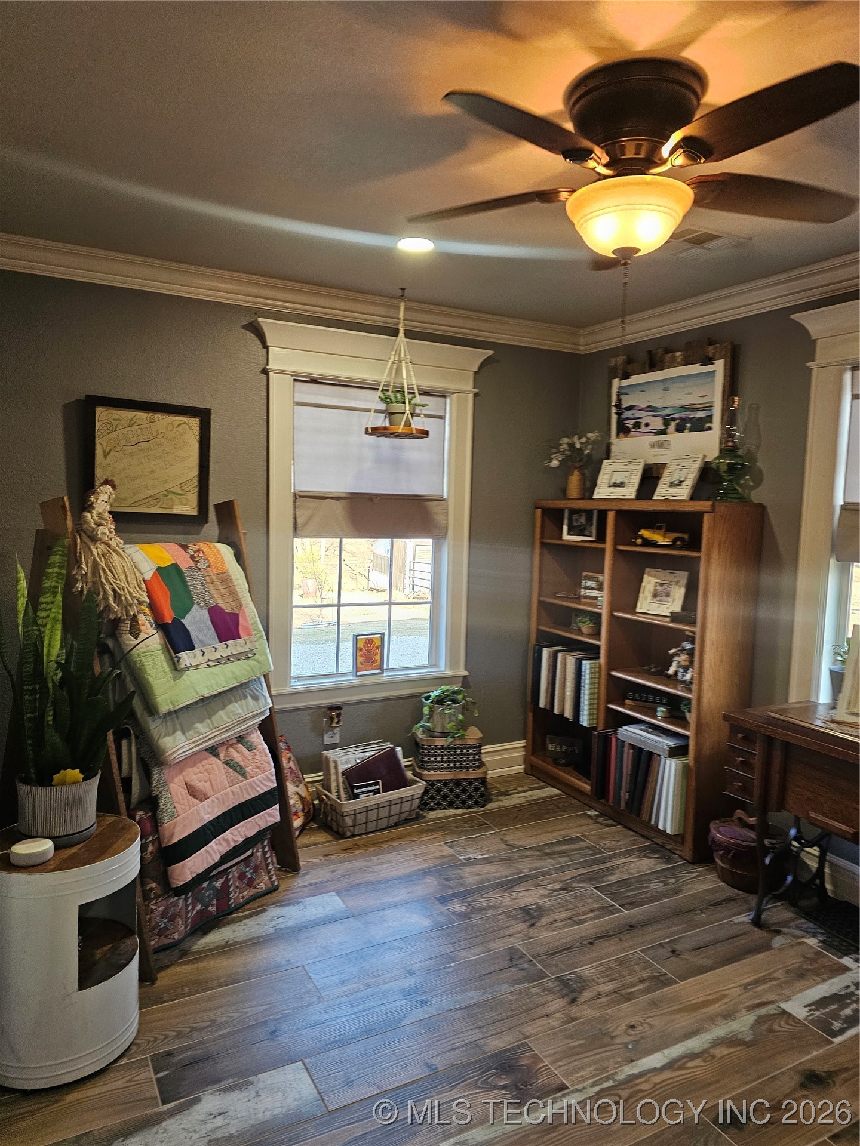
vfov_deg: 73.9
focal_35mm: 23
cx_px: 430
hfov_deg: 58.9
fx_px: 762
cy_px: 573
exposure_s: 1/120
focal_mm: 6.3
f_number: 1.7
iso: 320
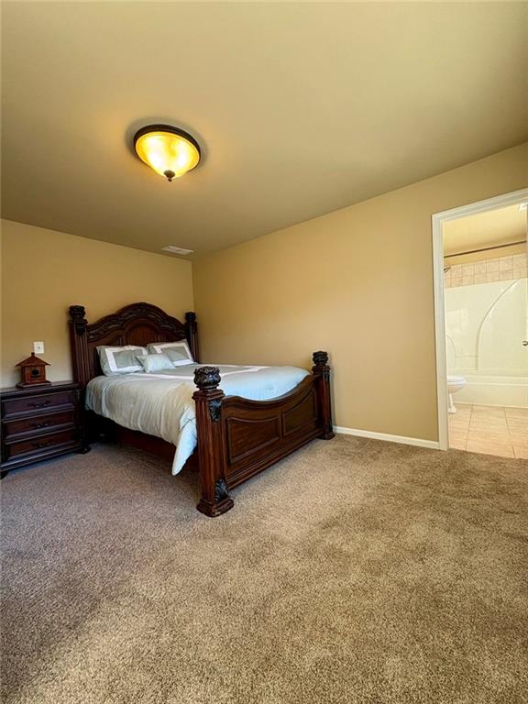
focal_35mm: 14
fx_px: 285
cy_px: 352
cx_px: 264
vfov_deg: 102.1
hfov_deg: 85.7
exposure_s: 1/66
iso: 250
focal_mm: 2.22
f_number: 2.2
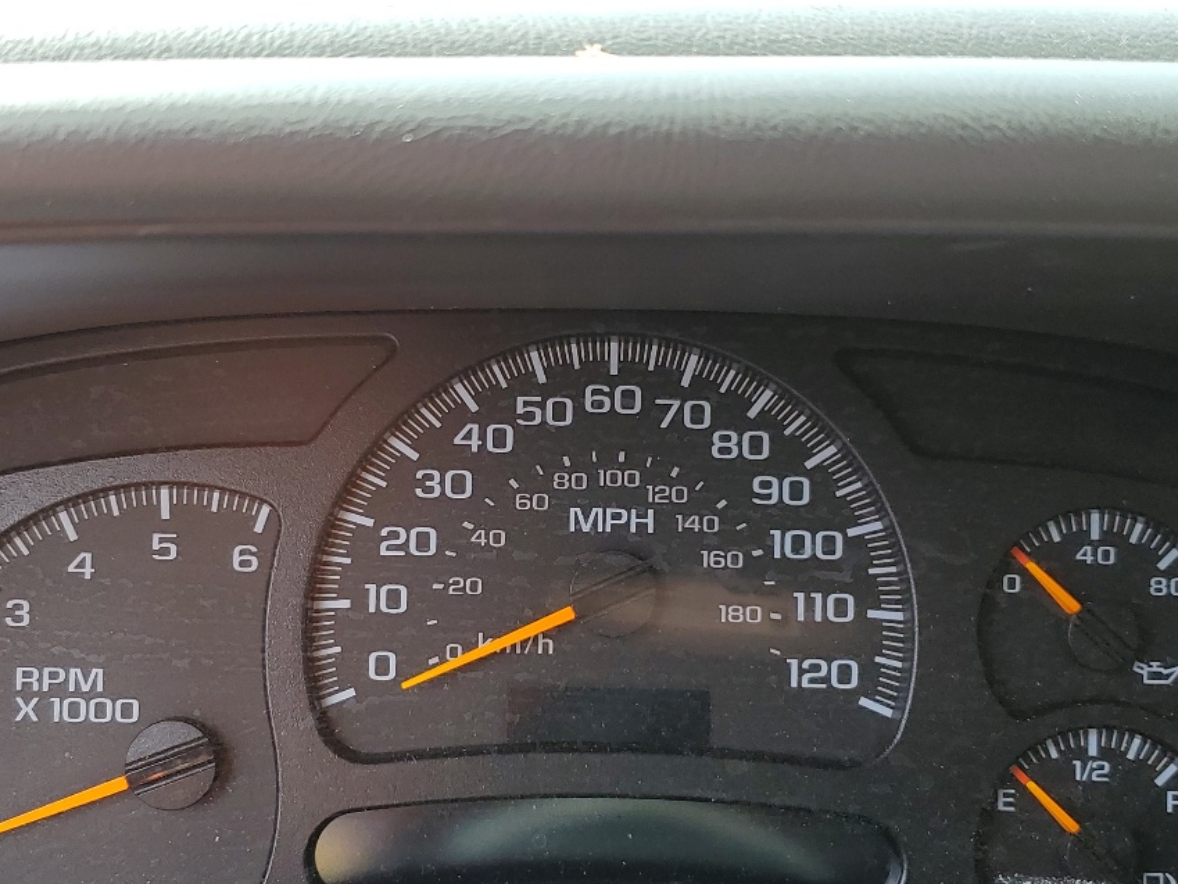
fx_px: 1668
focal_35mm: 49
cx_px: 562
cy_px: 569
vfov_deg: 29.5
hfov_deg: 38.9
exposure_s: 1/270
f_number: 1.5
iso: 50
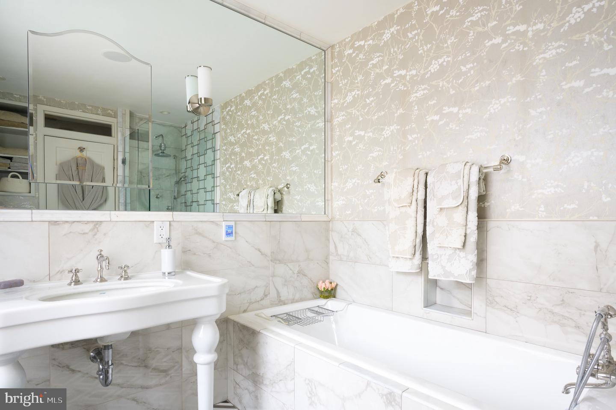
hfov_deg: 85.5
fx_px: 333
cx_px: 308
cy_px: 205
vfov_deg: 63.1
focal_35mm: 20
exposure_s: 1/160
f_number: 13
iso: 800
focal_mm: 19.5
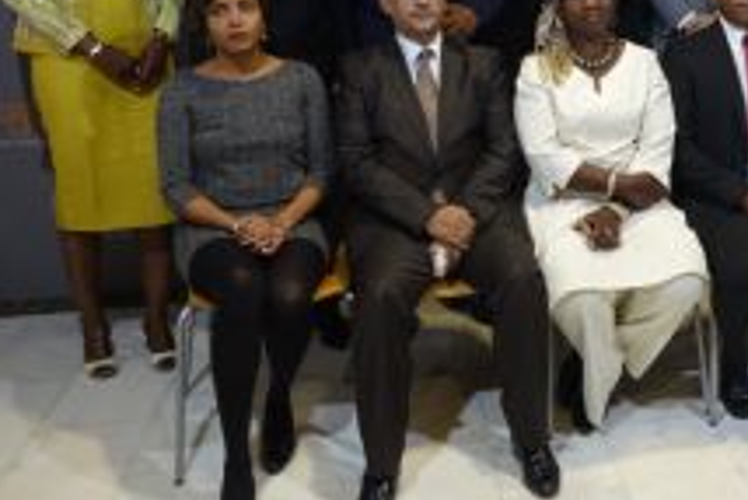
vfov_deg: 29.4
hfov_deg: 41.8
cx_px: 589
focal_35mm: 45
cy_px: 114
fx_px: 936
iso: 400
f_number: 2.8
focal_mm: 8.99
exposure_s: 1/30
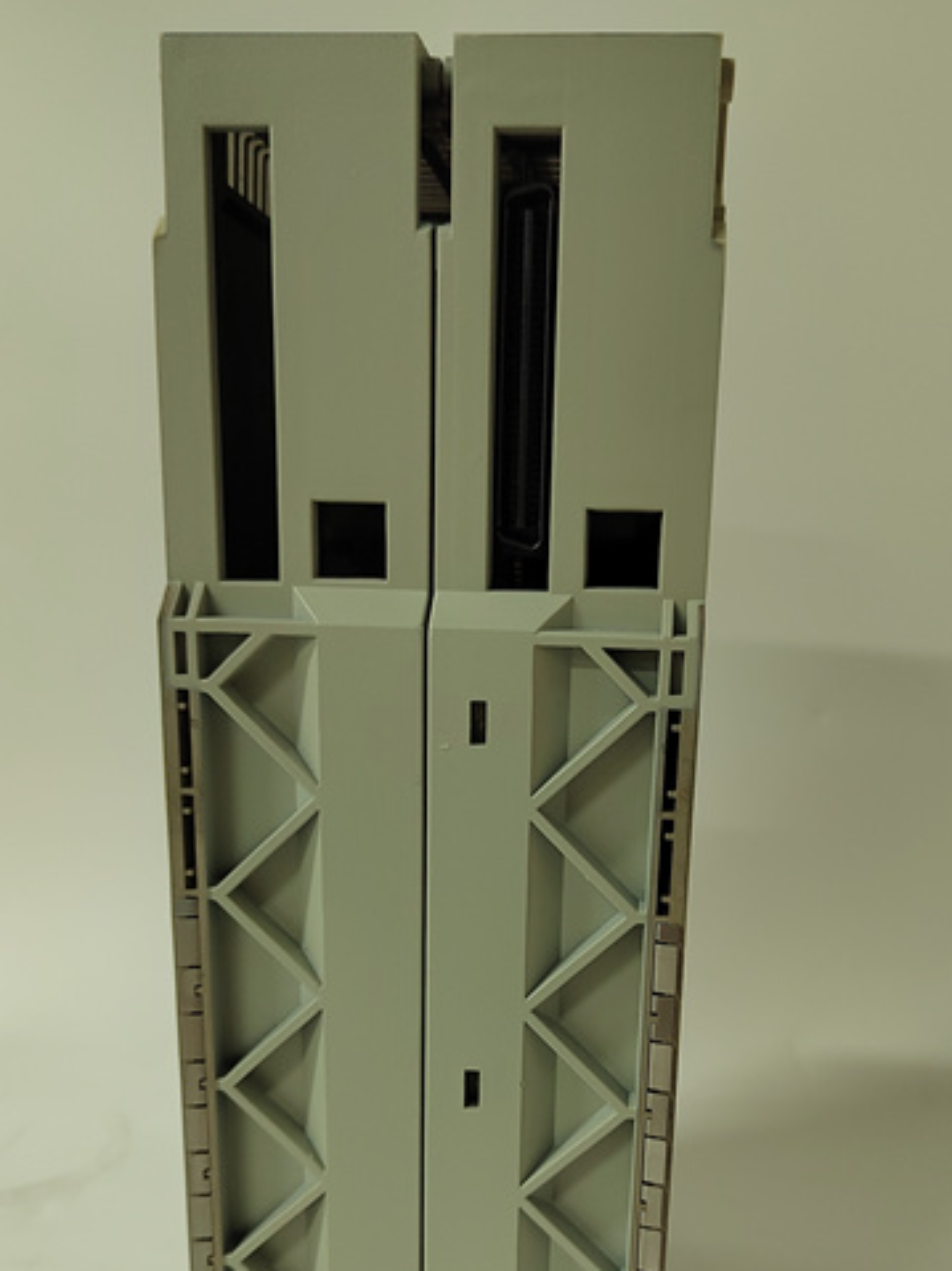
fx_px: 1174
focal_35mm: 32
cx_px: 530
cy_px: 852
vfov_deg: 55.6
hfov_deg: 44.1
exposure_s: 1/120
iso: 2425
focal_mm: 5.52
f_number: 1.9
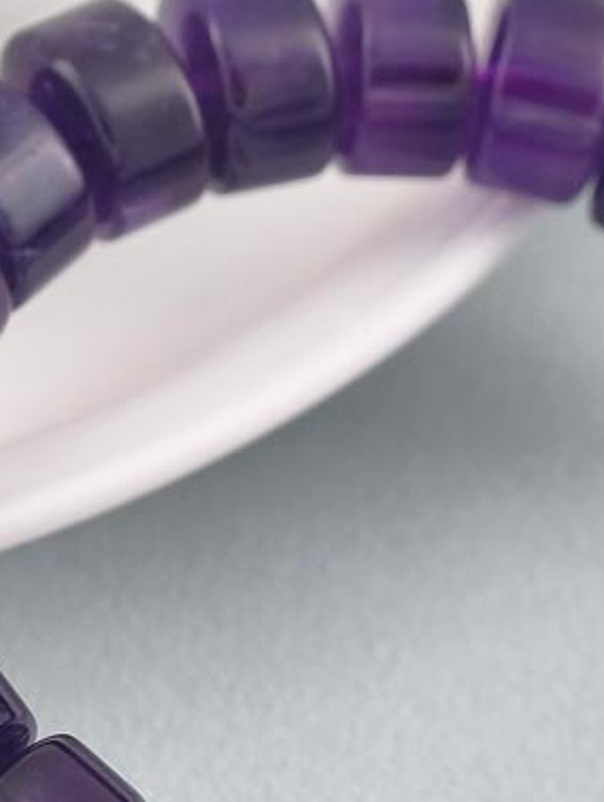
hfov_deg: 5.7
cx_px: 504
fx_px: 6032
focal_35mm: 260
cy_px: 569
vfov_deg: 7.6
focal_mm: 22.48
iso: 125
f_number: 2.67
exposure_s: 1/160
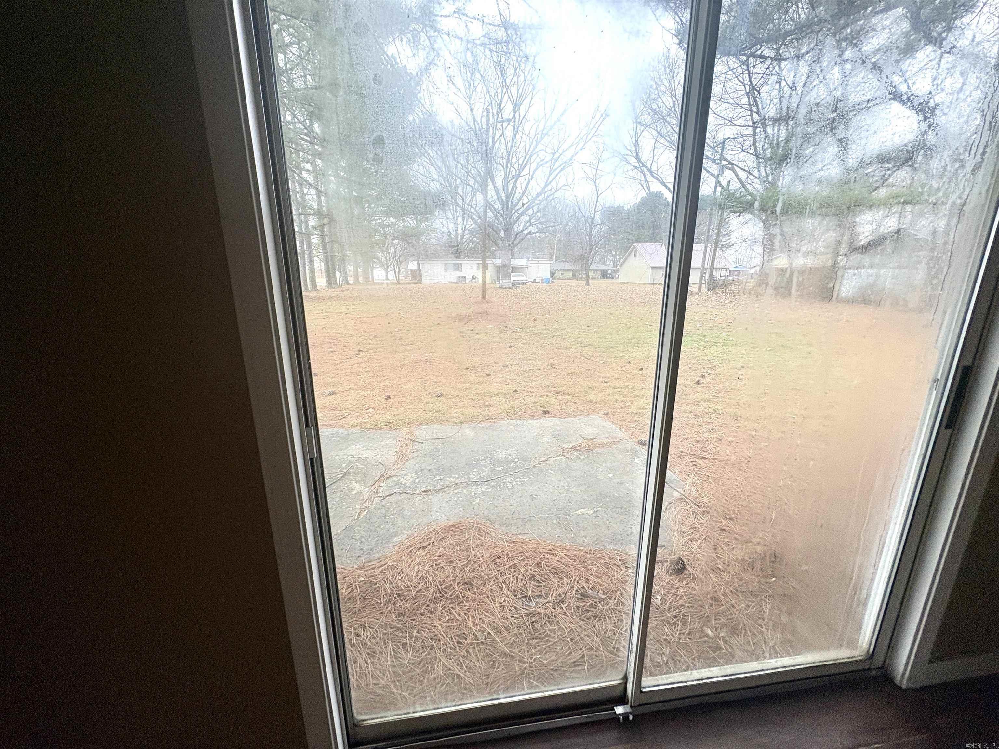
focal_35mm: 14
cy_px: 374
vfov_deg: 85.7
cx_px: 500
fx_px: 404
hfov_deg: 102.1
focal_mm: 2.22
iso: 250
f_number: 2.2
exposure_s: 1/94
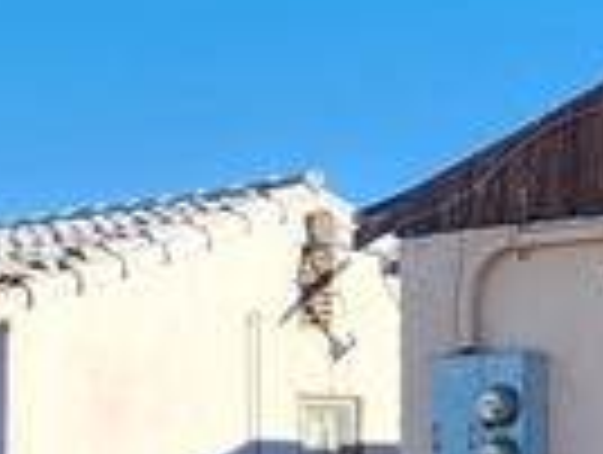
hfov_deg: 19.7
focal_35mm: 99
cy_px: 261
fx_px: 1728
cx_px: 432
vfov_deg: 15.0
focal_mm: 2.2
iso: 50
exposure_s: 1/1212
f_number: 2.2
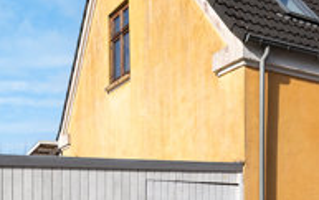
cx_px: 243
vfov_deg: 22.6
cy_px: 142
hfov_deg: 34.8
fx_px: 496
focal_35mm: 57
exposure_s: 1/640
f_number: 9
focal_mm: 18
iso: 200
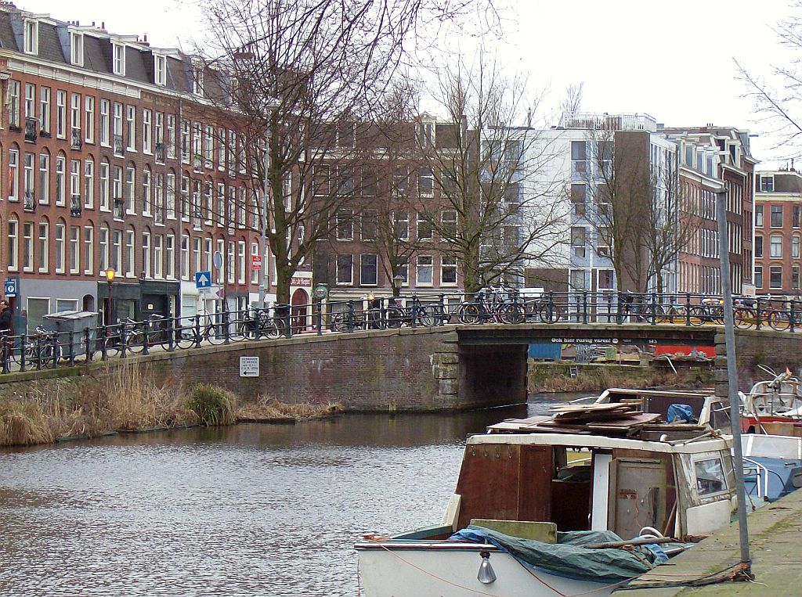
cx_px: 401
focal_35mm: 108
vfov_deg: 13.7
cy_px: 298
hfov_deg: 18.3
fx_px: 2496
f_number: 4.8
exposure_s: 1/134
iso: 142
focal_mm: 18
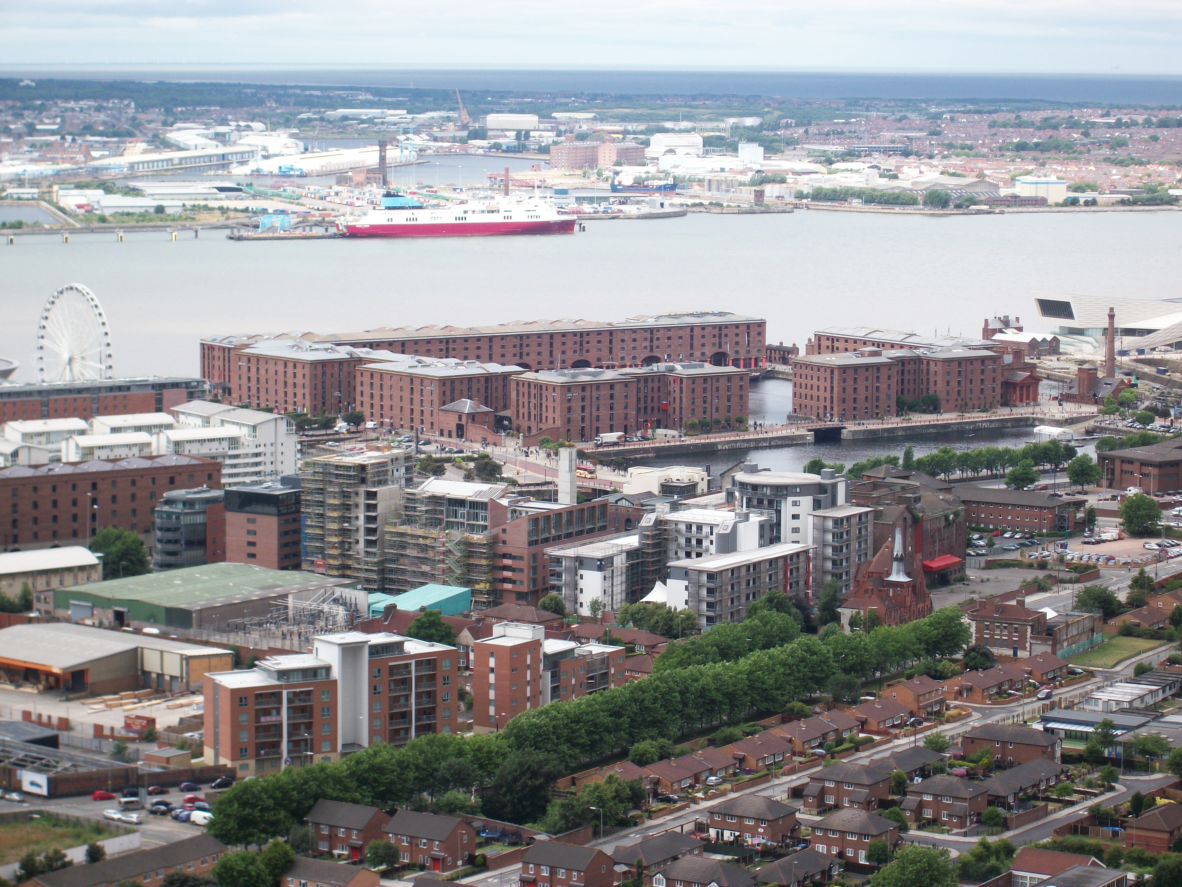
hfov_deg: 18.7
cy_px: 444
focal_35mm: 105
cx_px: 591
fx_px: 3585
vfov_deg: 14.1
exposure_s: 1/160
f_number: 5.7
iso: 80
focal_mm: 18.8
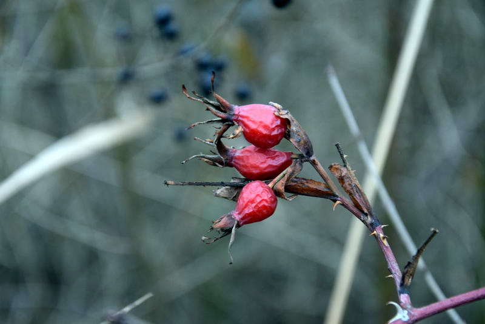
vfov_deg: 11.4
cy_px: 162
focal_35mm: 120
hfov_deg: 17.1
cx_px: 242
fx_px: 1617
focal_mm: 80
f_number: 5.3
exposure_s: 1/125
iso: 900
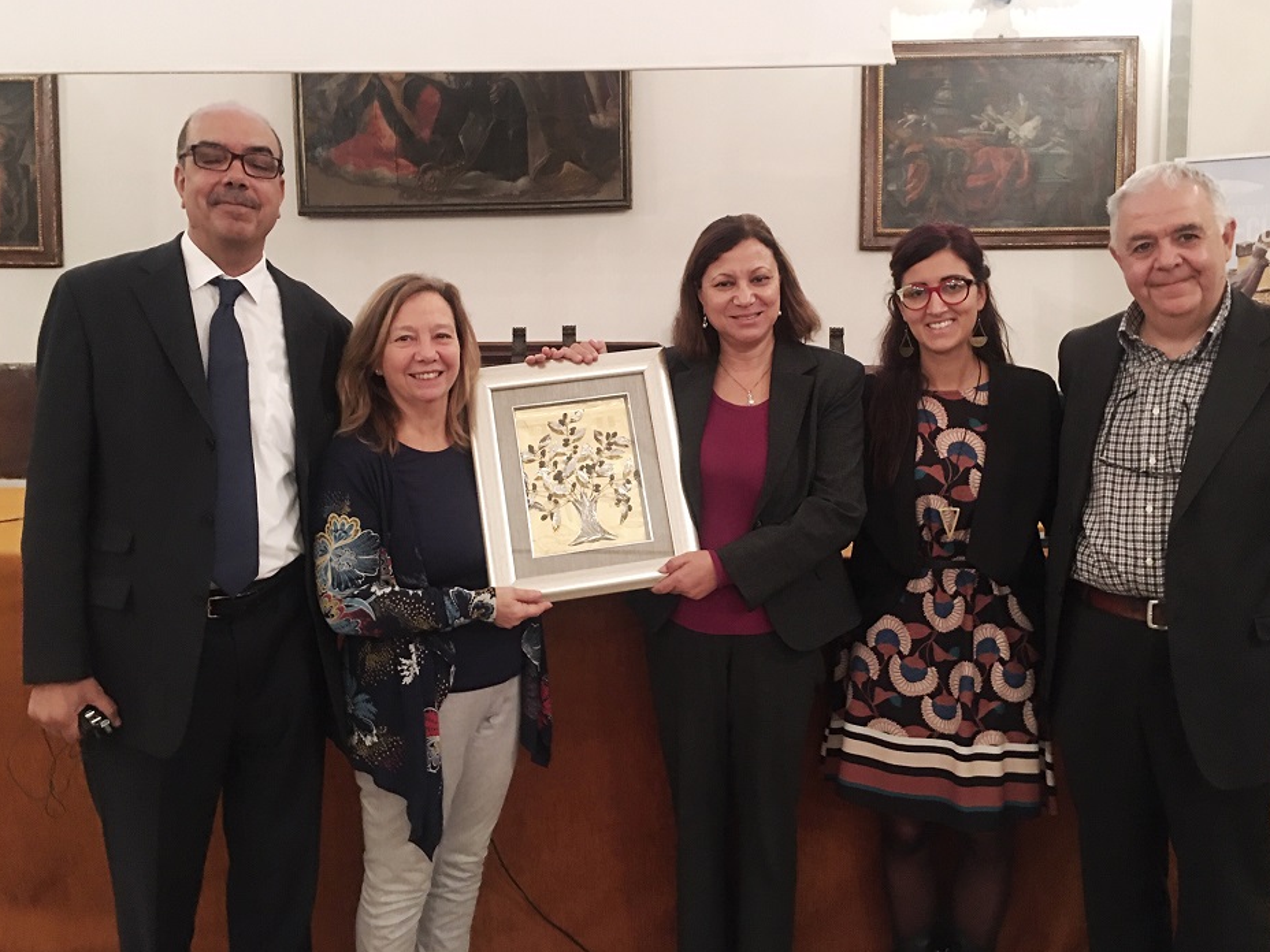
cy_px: 465
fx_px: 1101
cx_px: 651
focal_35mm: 30
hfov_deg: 60.0
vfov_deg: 46.8
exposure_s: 1/10
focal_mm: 4.15
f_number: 2.2
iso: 100
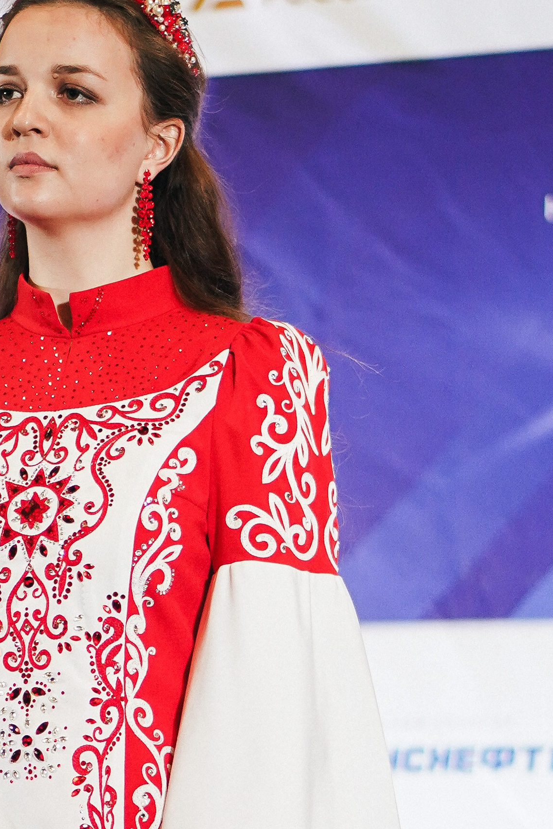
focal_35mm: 169
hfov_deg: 8.1
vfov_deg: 12.1
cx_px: 97
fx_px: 3894
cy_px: 661
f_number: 1.8
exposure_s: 1/640
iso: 1000
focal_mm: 50
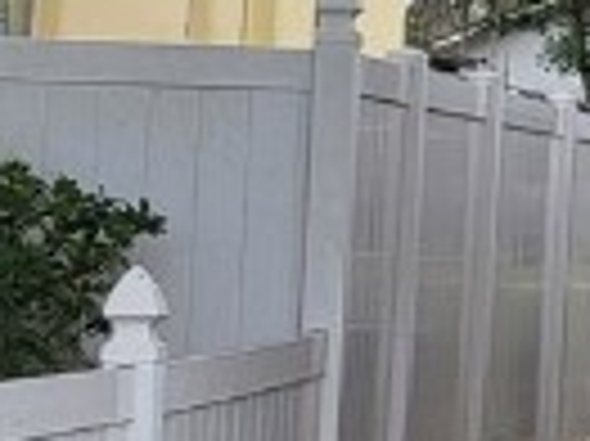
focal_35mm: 203
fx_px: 3457
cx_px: 1797
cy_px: 54
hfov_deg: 8.2
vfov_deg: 7.3
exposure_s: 1/403
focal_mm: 4.25
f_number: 1.8
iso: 50
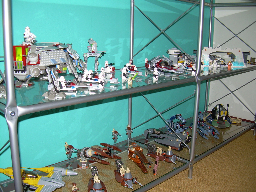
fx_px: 281
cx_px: 128
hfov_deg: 49.0
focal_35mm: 38
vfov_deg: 37.7
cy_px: 96
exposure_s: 1/60
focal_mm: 6.3
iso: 50
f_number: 2.8
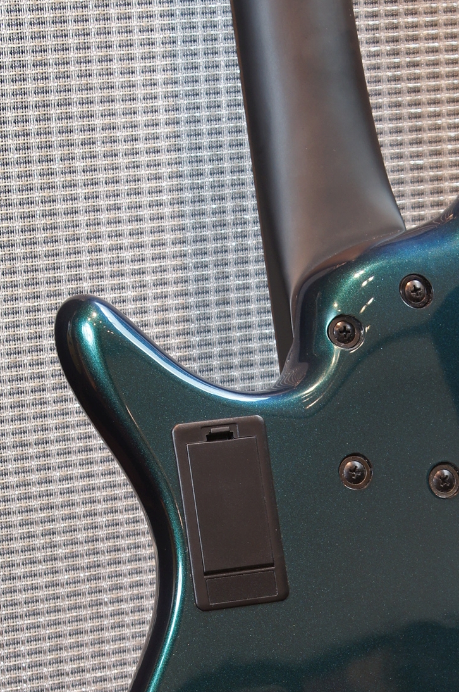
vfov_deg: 13.1
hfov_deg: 8.7
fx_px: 3010
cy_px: 486
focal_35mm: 157
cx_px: 393
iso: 100
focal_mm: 50
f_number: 6.3
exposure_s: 1/3
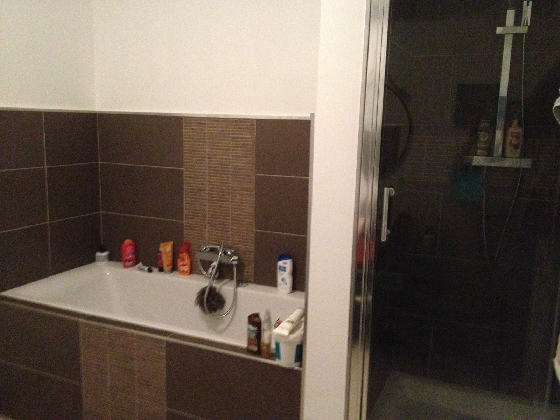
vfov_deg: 40.7
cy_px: 210
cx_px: 280
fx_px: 566
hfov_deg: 52.6
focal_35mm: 35
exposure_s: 1/17
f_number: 2.4
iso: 800
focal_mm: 4.28
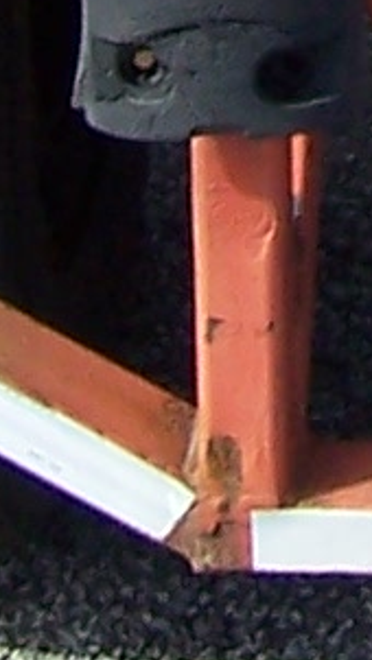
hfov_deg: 3.4
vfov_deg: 5.8
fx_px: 6187
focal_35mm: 353
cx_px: 875
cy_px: -1106
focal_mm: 6.3
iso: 80
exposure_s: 1/750
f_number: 2.8
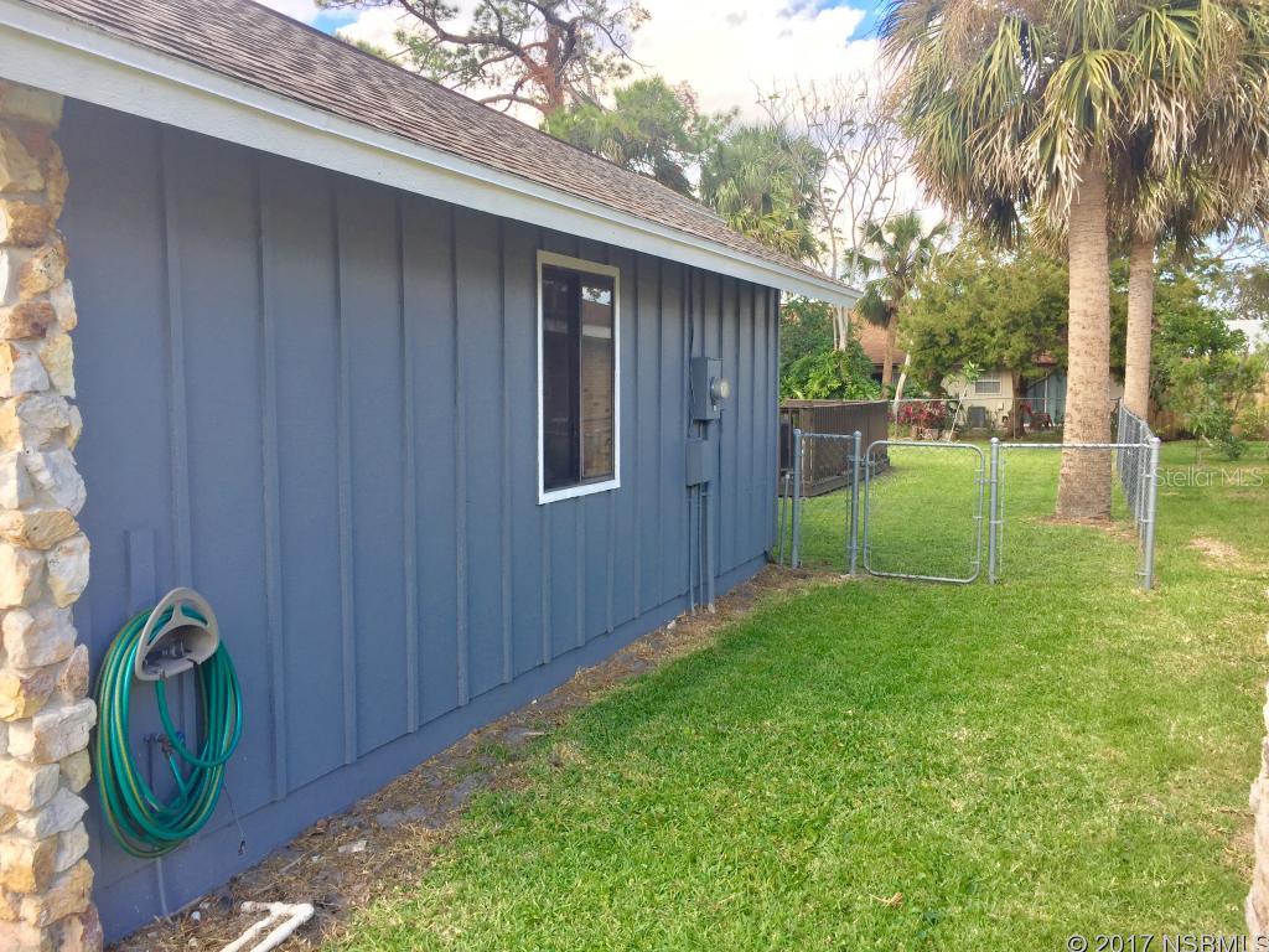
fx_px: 1063
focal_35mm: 29
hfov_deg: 61.7
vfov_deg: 48.2
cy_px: 476
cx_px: 634
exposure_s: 1/316
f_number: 2.2
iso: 32
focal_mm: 4.15
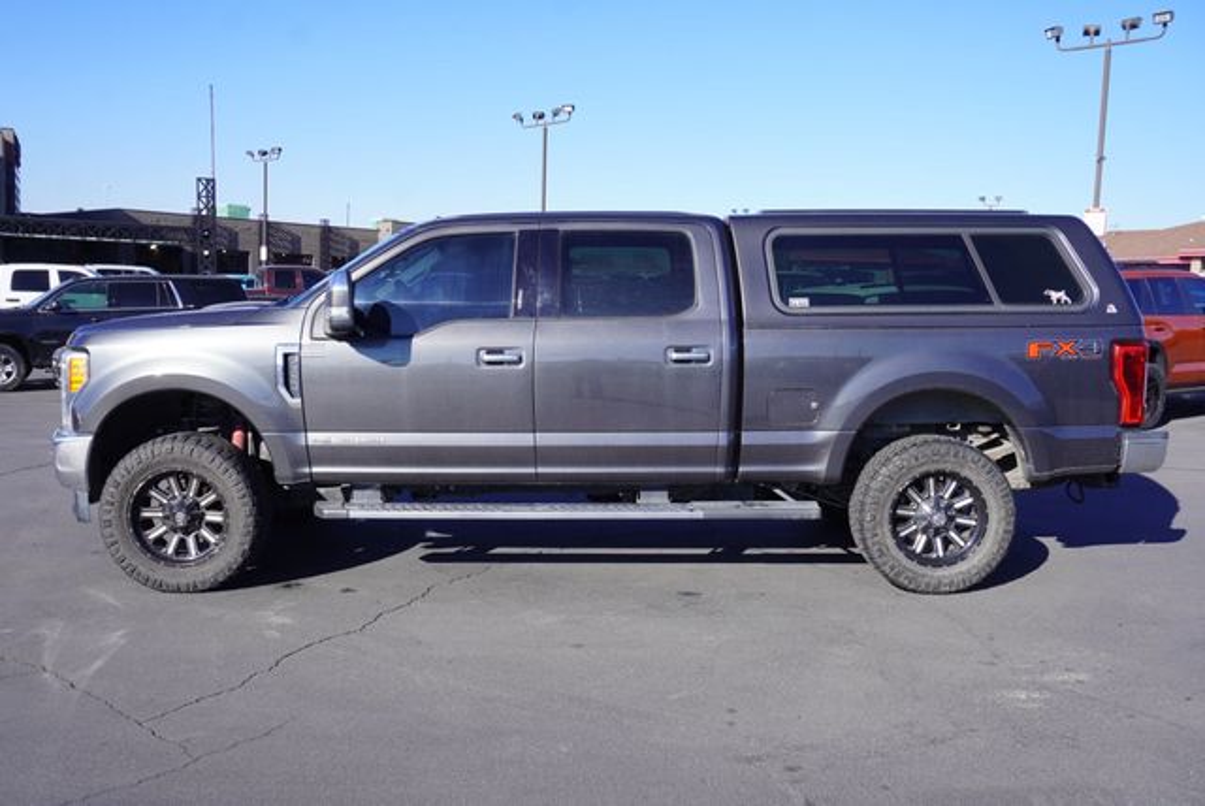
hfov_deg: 59.4
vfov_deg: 41.8
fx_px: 1055
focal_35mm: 32
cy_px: 403
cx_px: 602
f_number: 9
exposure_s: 1/125
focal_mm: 21
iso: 100
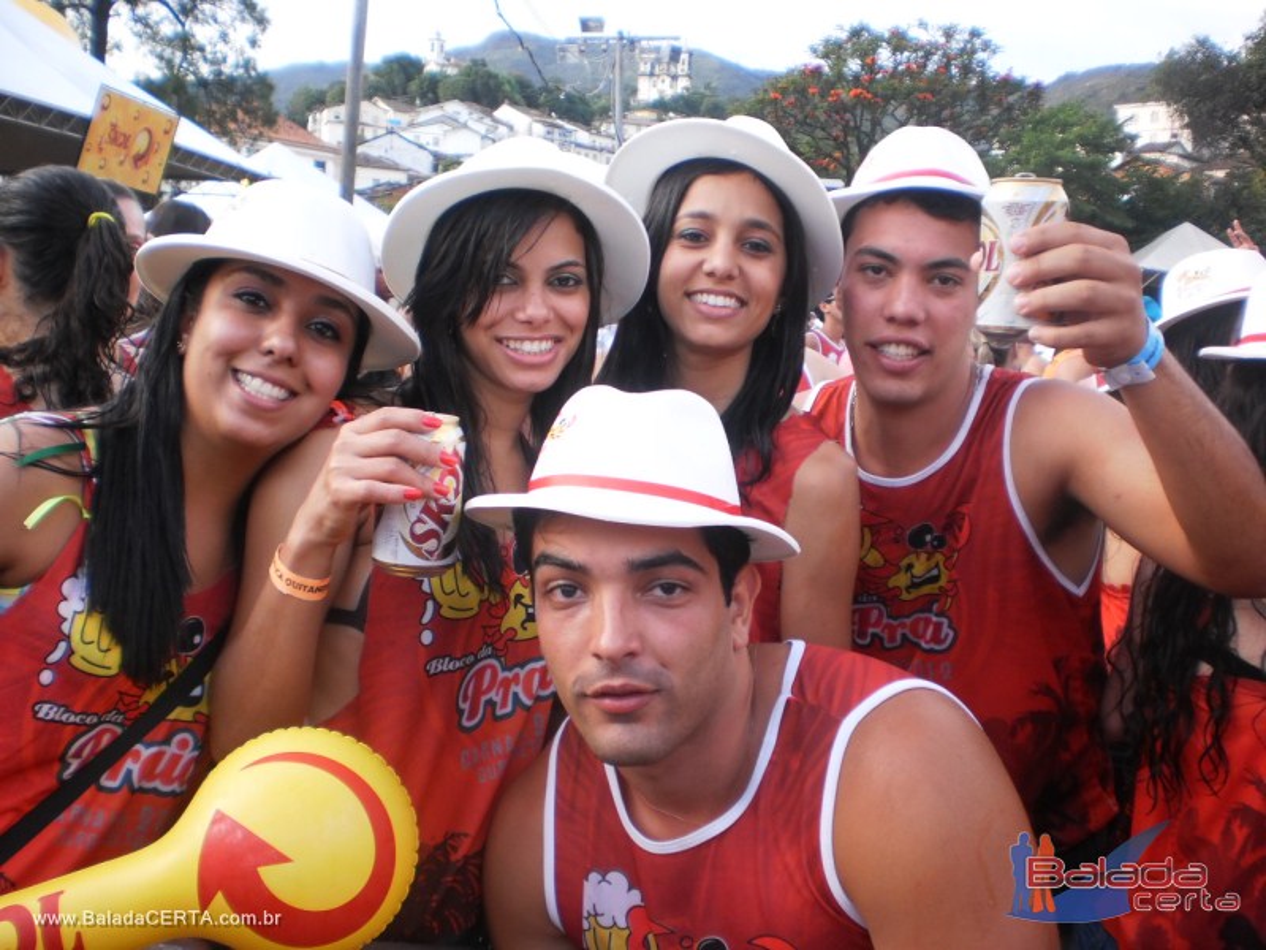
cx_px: 633
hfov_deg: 51.4
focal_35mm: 36
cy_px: 475
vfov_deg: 39.7
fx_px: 1317
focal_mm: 6.3
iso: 100
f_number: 3.1
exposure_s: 1/60
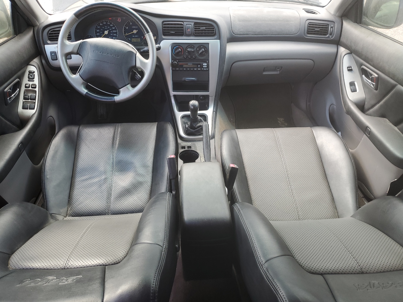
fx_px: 303
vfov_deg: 53.1
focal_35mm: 26
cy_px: 151
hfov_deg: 67.3
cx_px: 202
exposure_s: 1/122
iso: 50
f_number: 1.5
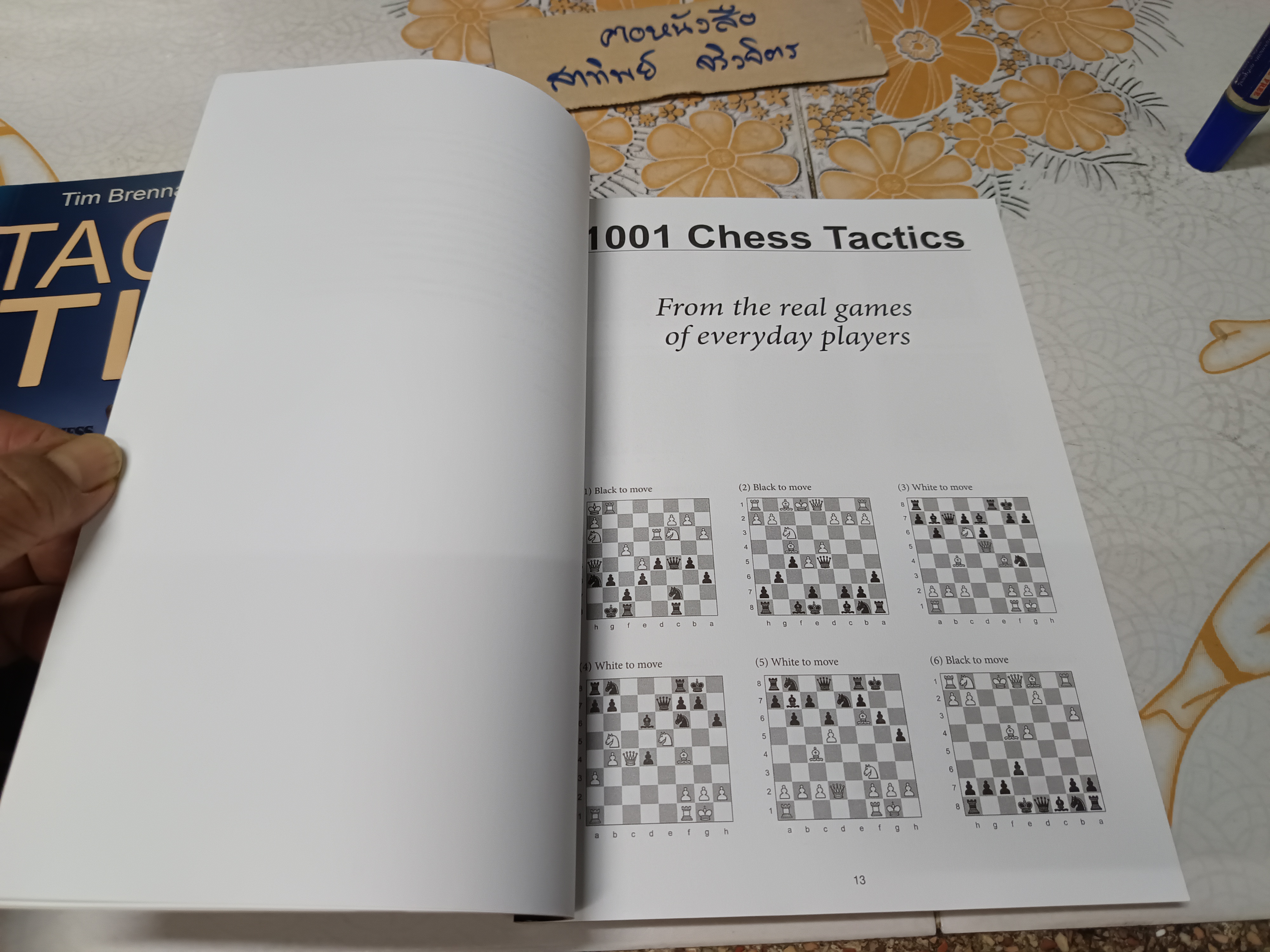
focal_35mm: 24
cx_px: 635
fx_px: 881
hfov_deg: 71.6
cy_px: 476
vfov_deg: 56.8
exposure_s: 1/50
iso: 1095
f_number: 1.7
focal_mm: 5.31
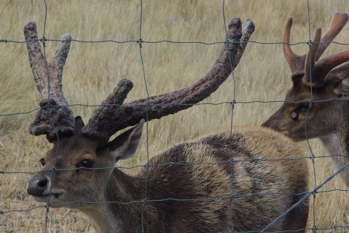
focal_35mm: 212
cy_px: 116
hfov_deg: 9.7
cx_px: 168
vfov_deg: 6.5
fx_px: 2055
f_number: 11
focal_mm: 133
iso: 1600
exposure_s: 1/1000
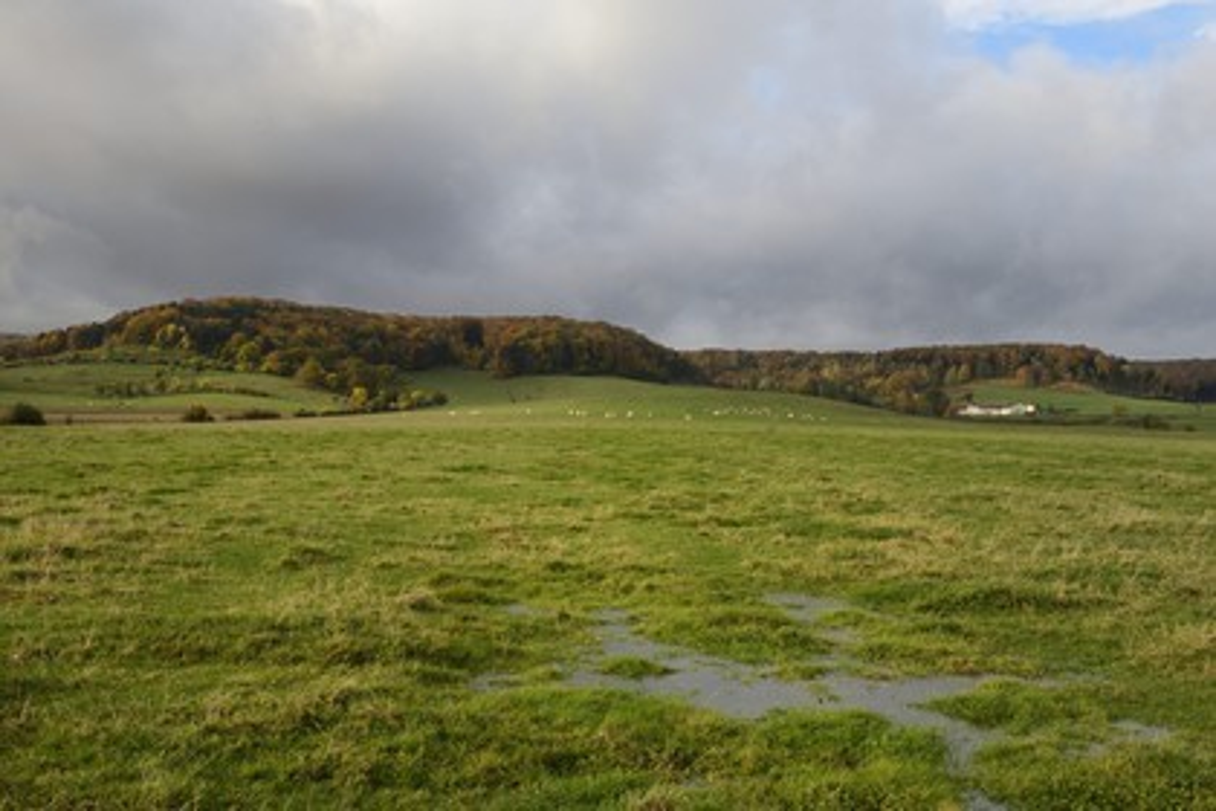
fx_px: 1216
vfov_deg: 36.9
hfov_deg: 53.1
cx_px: 608
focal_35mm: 36
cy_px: 406
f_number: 11
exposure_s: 1/200
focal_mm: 36
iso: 400
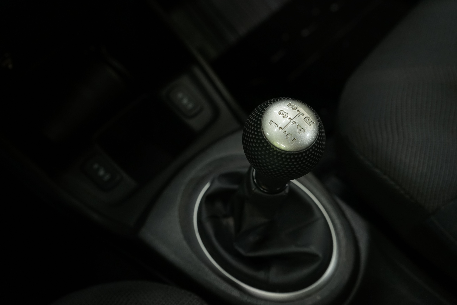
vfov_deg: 35.1
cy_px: 152
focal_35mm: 38
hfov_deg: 50.7
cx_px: 228
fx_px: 482
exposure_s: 1/20
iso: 1250
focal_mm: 38
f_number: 6.3
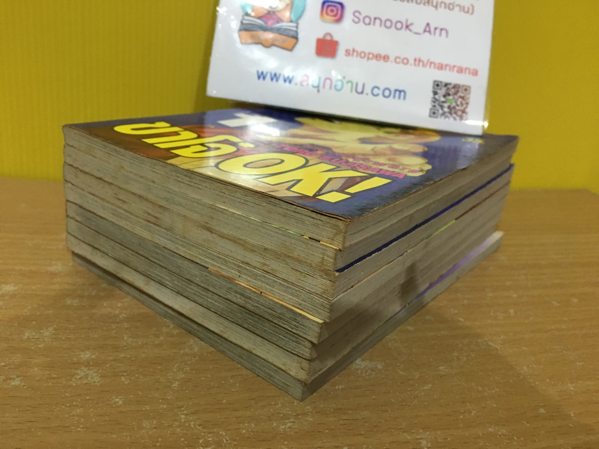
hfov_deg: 61.7
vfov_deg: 48.2
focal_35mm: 29
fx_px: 502
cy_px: 224
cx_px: 300
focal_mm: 4.15
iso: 200
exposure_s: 1/20
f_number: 2.2
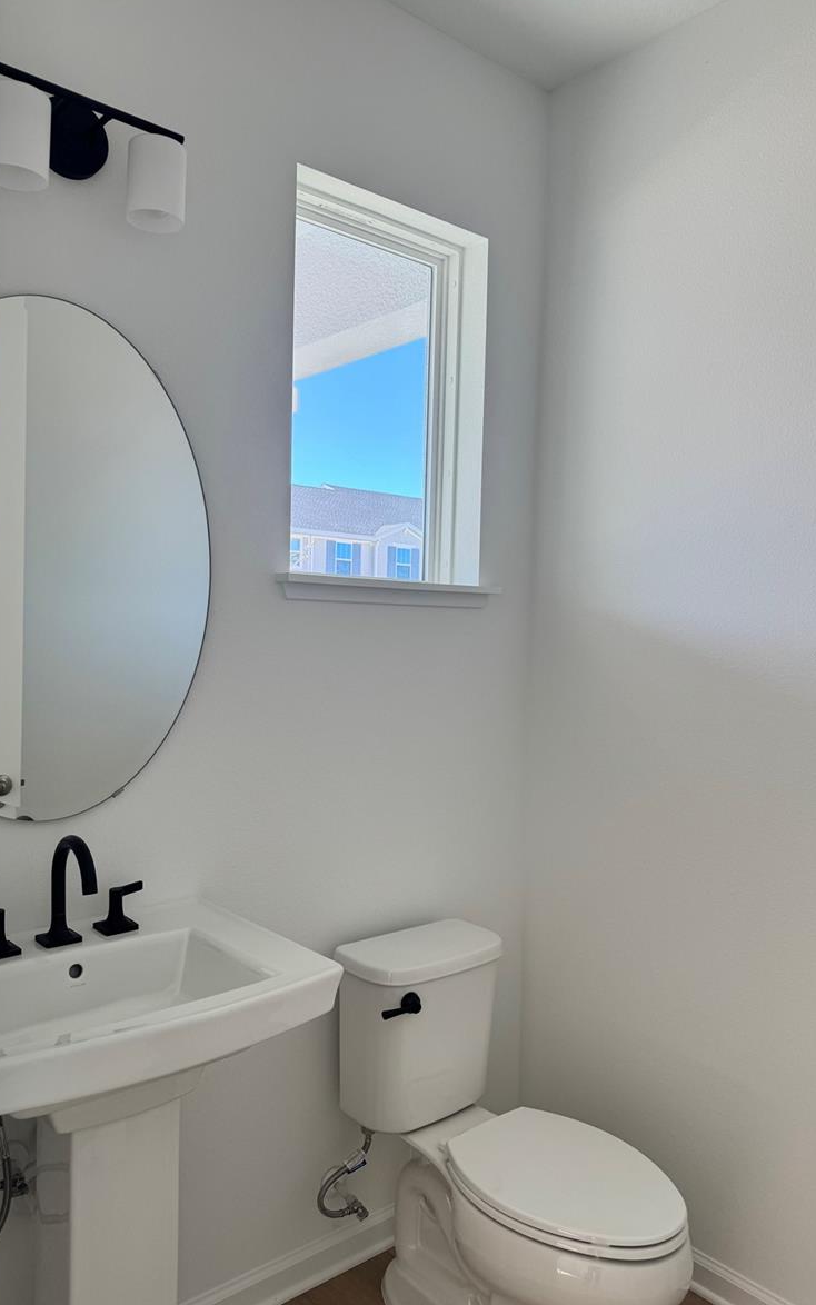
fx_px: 925
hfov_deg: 47.6
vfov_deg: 70.4
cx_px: 395
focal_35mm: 26
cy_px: 657
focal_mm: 6.76
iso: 80
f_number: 1.78
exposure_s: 1/302
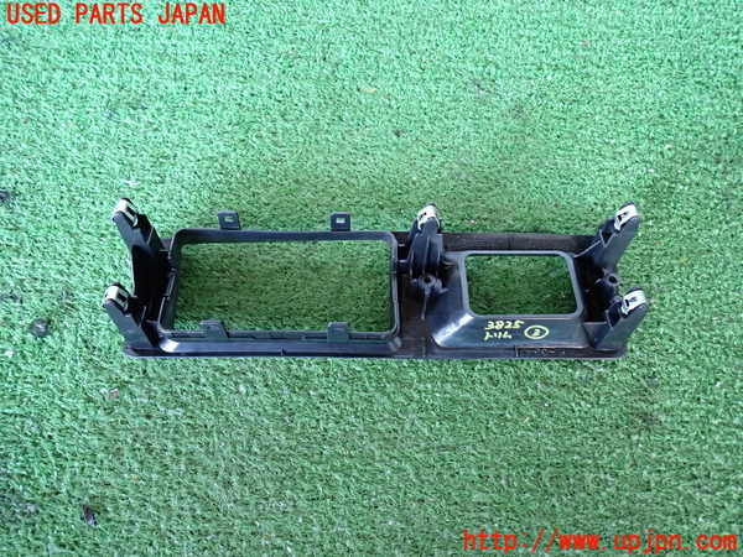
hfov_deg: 69.4
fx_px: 537
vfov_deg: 54.9
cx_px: 372
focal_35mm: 25
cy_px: 278
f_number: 2
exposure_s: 1/30
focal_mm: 4.5
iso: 400
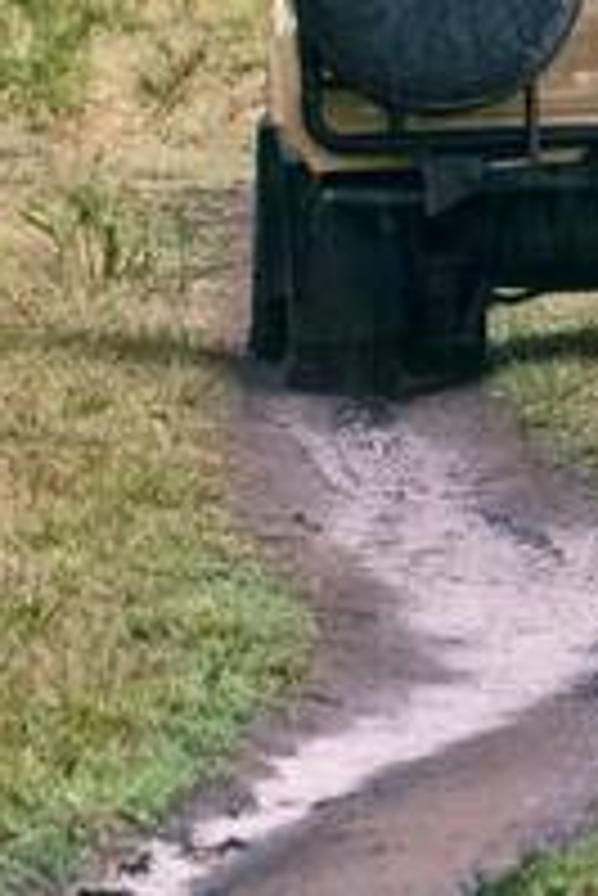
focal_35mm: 1121
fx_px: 27881
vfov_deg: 1.8
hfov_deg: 1.2
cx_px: 697
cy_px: -216
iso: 1600
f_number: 5.6
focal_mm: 206.5
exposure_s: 1/160
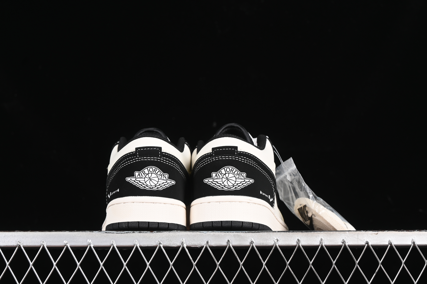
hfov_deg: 27.0
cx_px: 214
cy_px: 142
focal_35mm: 75
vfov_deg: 18.2
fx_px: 890
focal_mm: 50
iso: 160
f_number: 7.1
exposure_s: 1/60
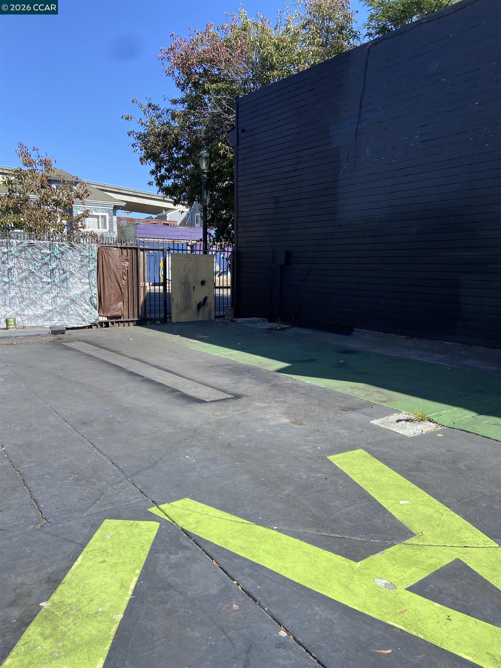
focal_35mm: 26
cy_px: 334
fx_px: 502
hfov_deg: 53.1
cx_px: 250
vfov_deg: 67.3
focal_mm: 4.25
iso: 32
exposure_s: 1/1585
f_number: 1.8
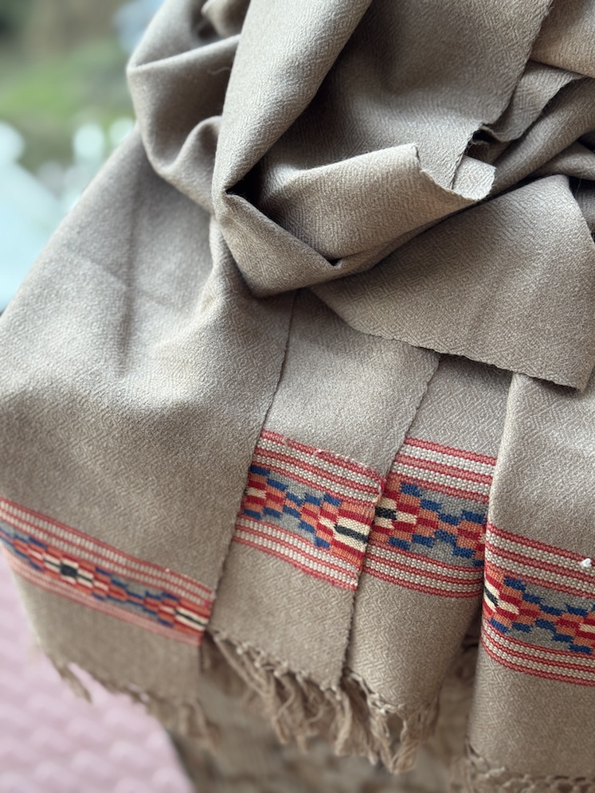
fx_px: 1100
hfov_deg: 30.3
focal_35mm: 48
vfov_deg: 39.7
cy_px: 396
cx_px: 298
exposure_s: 1/64
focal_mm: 6.76
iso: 100
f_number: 1.78
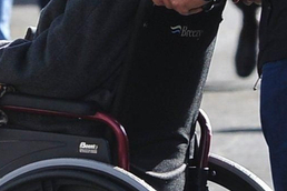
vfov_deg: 0.7
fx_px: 14819
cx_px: -19
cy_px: -187
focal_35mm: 1859
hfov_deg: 1.1
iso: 320
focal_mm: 300
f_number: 8
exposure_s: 1/400
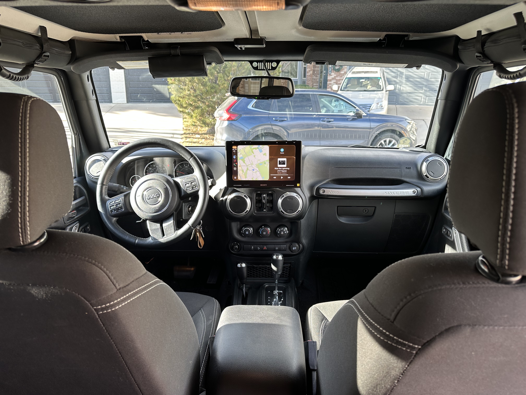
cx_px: 263
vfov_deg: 56.8
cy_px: 198
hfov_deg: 71.6
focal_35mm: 24
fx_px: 365
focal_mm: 6.86
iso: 80
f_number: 1.78
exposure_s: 1/121
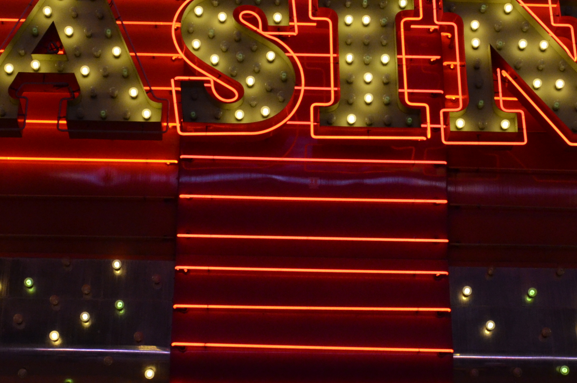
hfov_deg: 25.4
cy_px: 77
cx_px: 325
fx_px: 1281
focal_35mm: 80
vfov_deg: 16.8
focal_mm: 25
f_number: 9
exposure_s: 1/125
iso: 2000
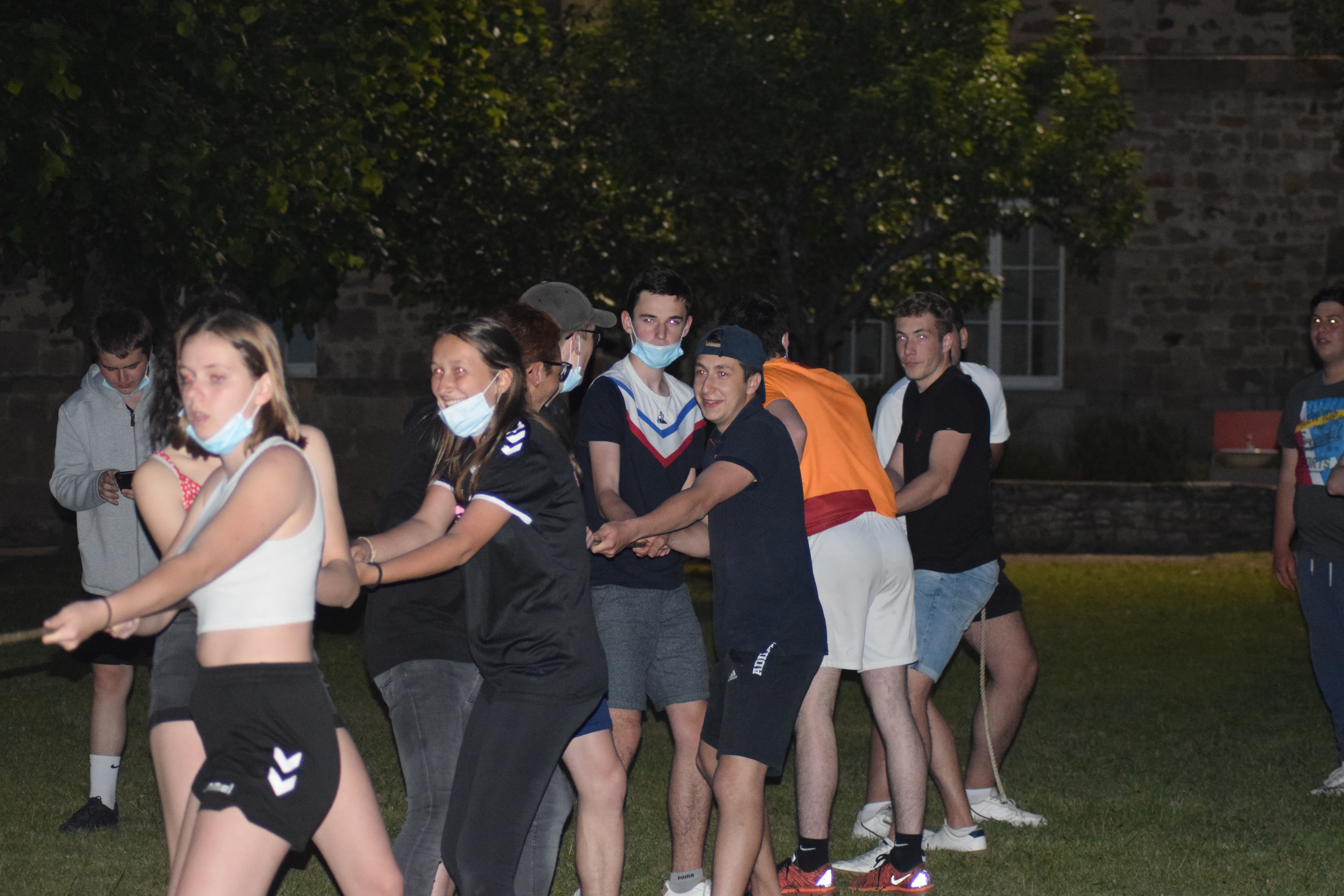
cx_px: 672
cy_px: 448
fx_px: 3920
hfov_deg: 19.5
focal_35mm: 105
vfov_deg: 13.0
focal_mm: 70
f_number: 4
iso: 3200
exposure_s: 1/60
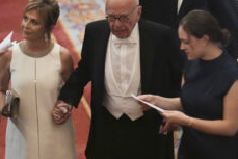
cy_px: 90
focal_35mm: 477
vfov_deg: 2.9
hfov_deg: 4.3
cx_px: 115
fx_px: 3155
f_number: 4
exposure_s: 1/30
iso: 8000
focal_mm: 280
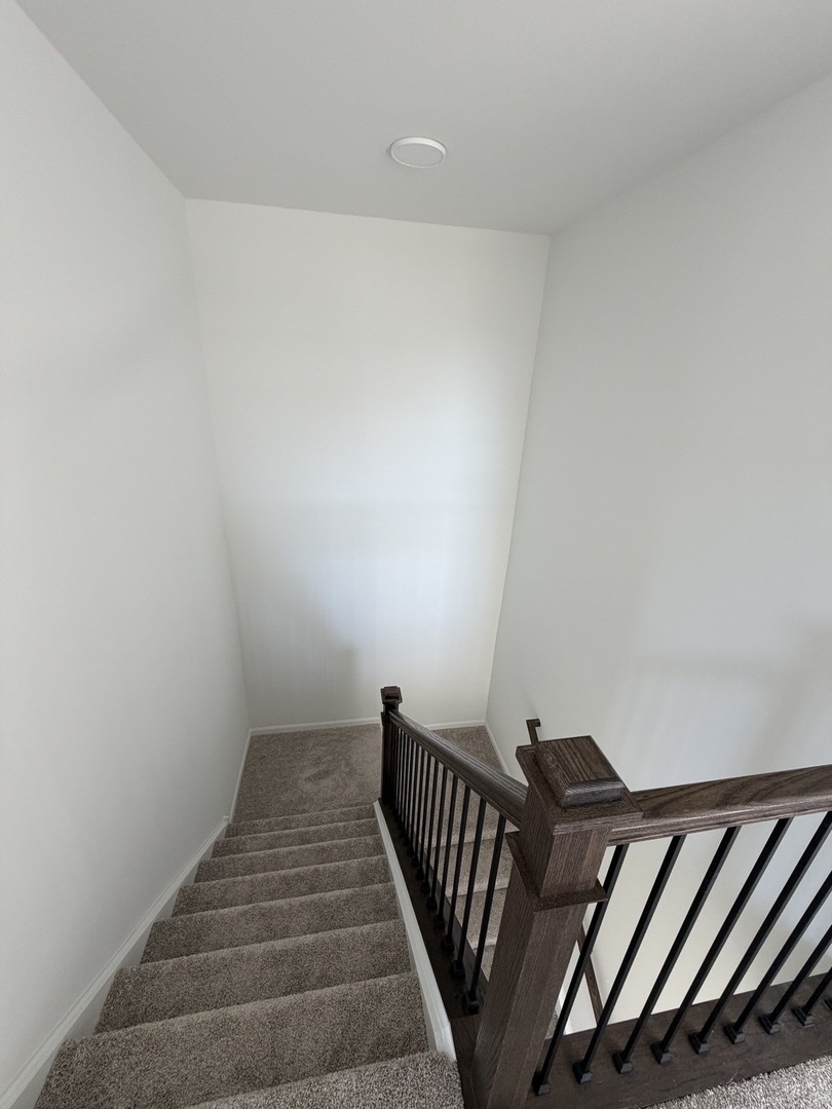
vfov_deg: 102.1
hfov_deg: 85.7
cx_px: 416
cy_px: 554
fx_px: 449
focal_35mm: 14
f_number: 2.2
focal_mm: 2.22
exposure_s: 1/121
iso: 200
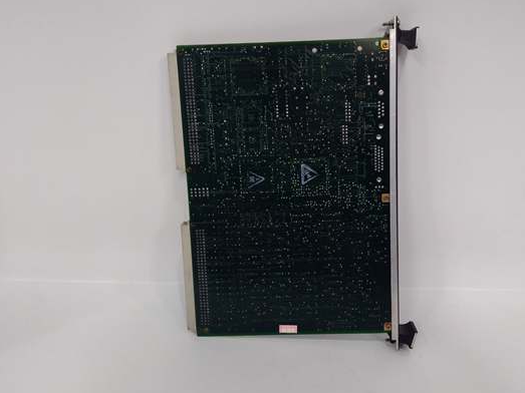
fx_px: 470
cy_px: 174
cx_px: 300
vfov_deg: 45.3
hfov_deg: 58.1
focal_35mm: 31
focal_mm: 3.79
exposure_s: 1/33
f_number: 2
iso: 277
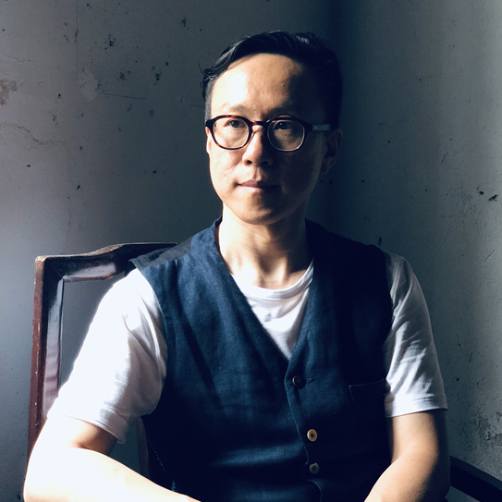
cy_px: 242
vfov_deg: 27.7
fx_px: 1017
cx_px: 250
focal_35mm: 62
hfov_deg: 27.7
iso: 160
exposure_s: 1/9
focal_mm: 6
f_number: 2.4
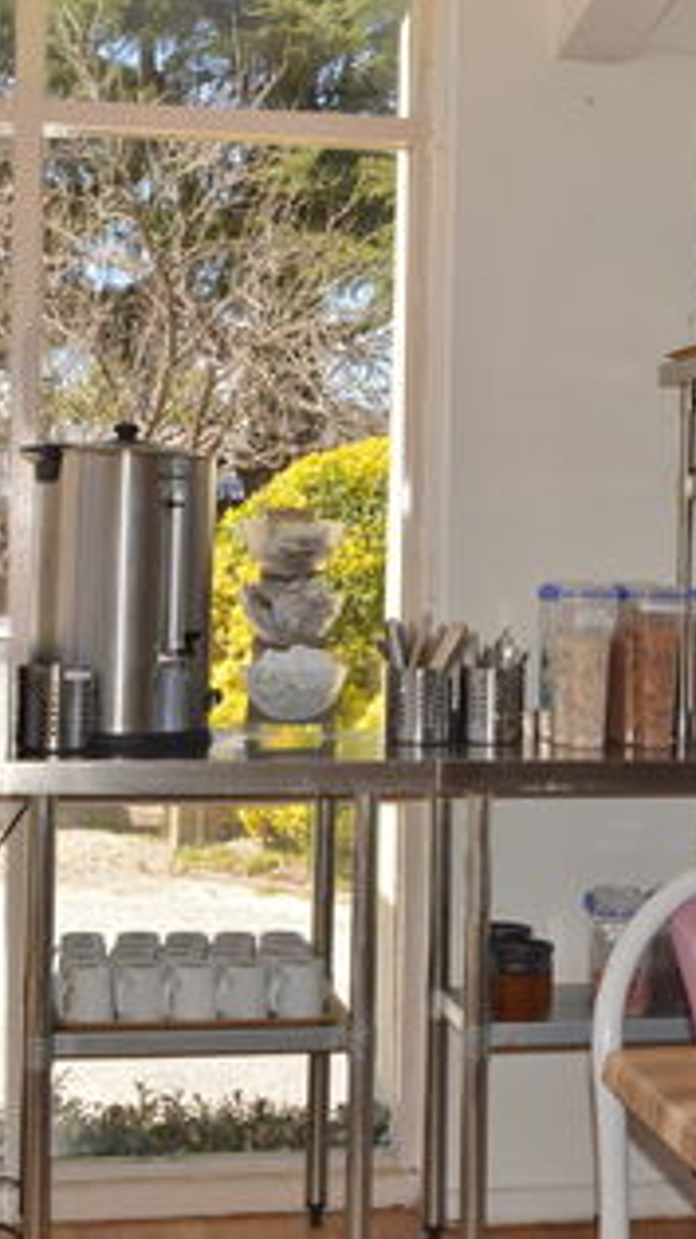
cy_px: 620
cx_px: 405
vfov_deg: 35.0
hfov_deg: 20.1
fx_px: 1963
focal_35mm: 60
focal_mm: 25
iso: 800
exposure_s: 1/200
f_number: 18
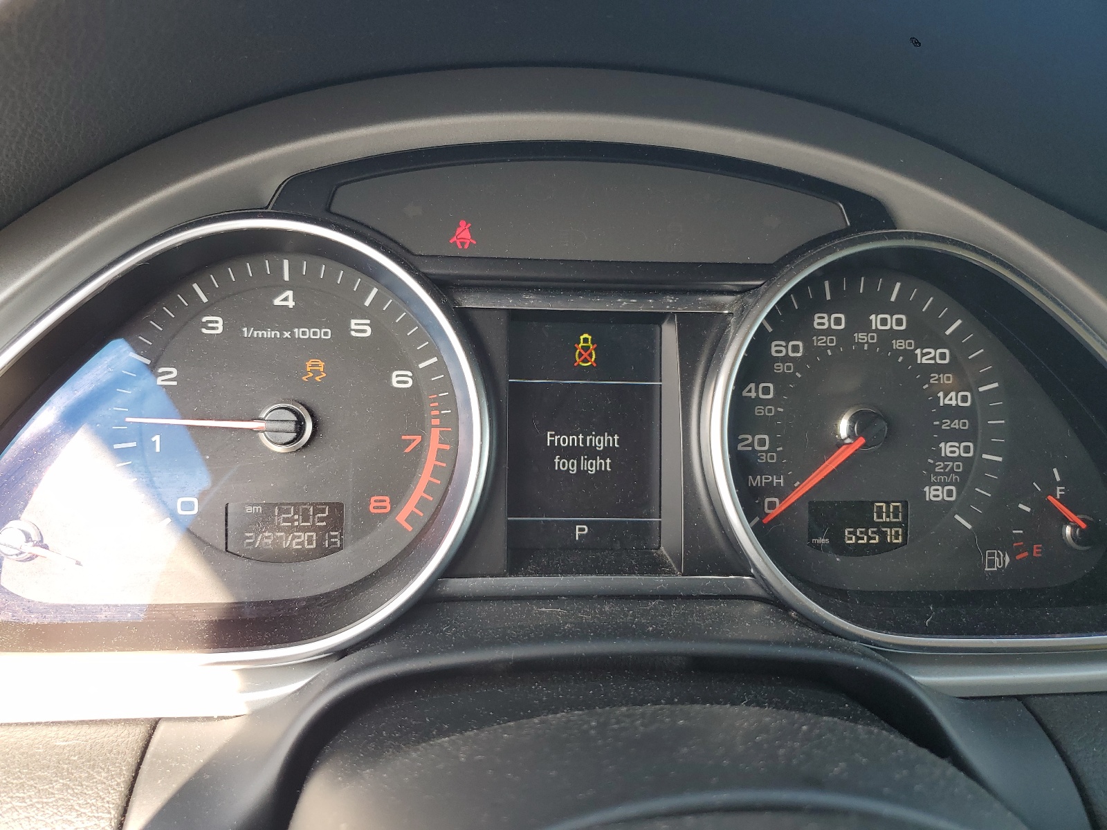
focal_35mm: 26
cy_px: 415
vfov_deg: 53.1
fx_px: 831
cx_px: 554
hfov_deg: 67.3
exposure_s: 1/250
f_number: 1.5
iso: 50
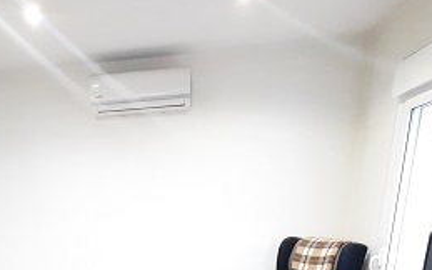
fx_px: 400
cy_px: 355
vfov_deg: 29.6
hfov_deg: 54.2
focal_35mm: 34
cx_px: 112
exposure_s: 1/25
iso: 320
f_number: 2.2
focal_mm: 1.74
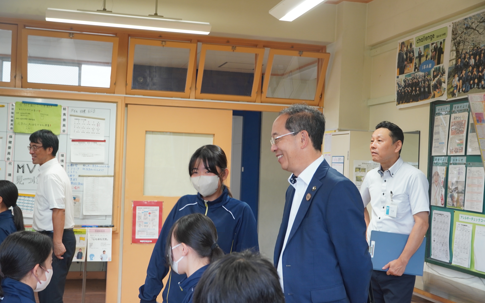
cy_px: 162
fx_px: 668
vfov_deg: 25.6
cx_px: 243
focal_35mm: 51
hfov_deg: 39.9
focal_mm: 33
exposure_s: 1/50
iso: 500
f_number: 4.5
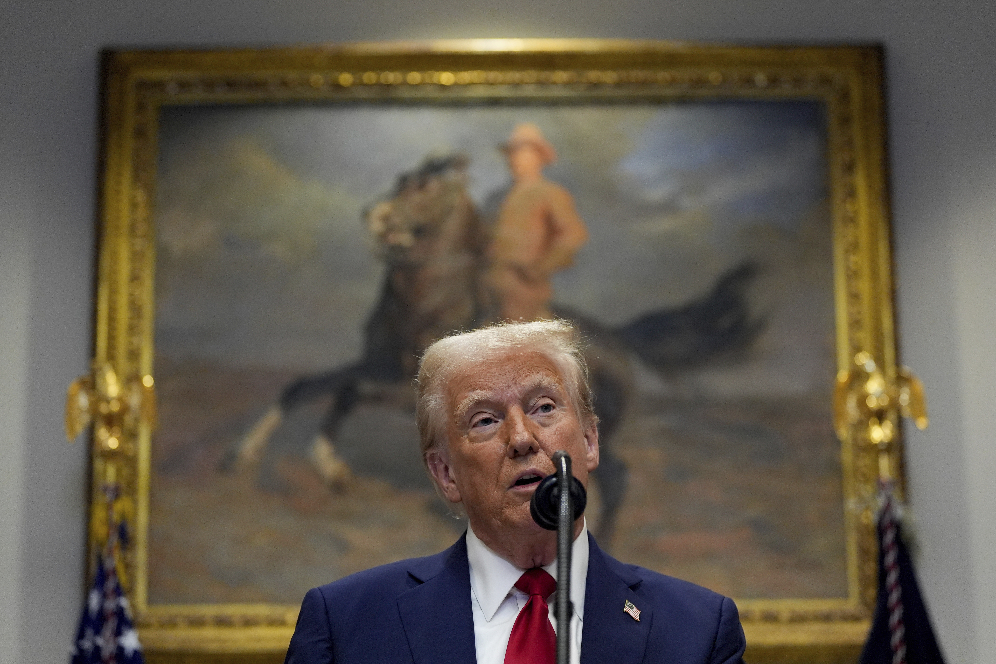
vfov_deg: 12.8
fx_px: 2960
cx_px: 498
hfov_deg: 19.1
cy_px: 332
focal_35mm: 107
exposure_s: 1/500
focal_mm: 107
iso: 2500
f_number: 2.8
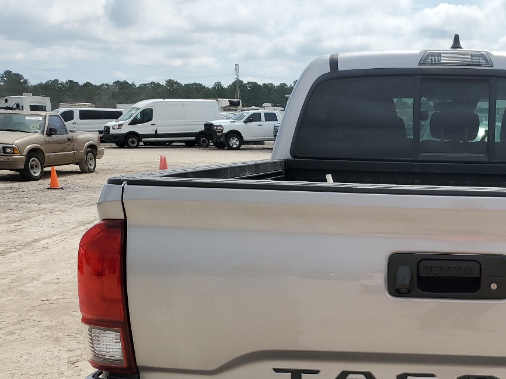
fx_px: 702
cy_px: 304
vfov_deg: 29.6
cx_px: 442
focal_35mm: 48
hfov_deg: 37.4
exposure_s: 1/5000
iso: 50
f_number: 1.5
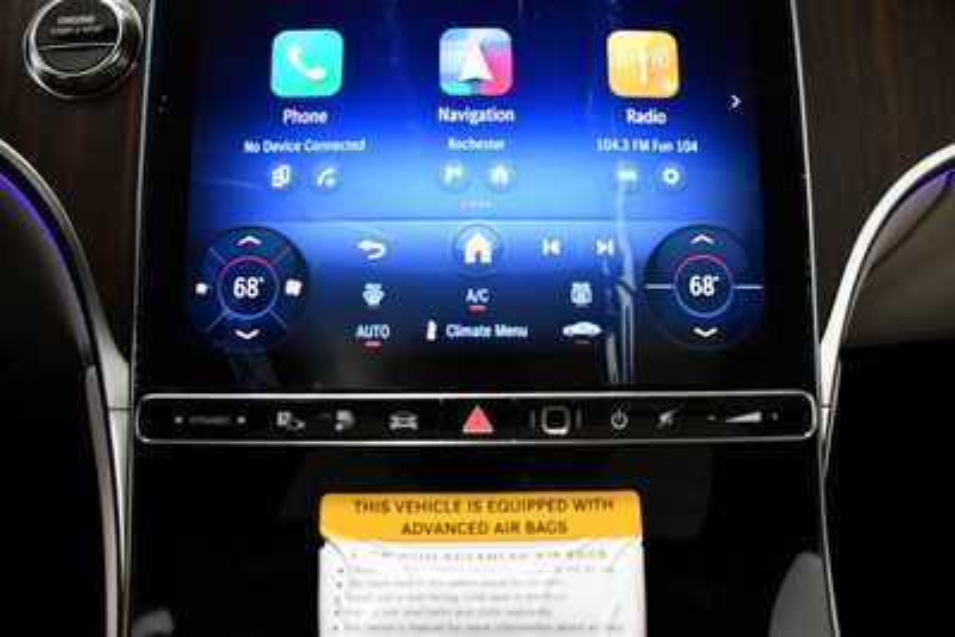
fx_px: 716
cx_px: 478
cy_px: 318
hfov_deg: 67.4
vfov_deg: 48.0
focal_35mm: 27
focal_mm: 18
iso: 2800
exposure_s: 1/125
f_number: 3.5
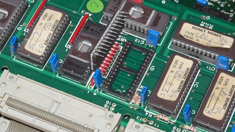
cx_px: 118
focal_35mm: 139
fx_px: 866
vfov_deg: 8.7
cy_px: 49
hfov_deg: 15.4
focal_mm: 22.6
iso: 200
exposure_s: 1/60
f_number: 5
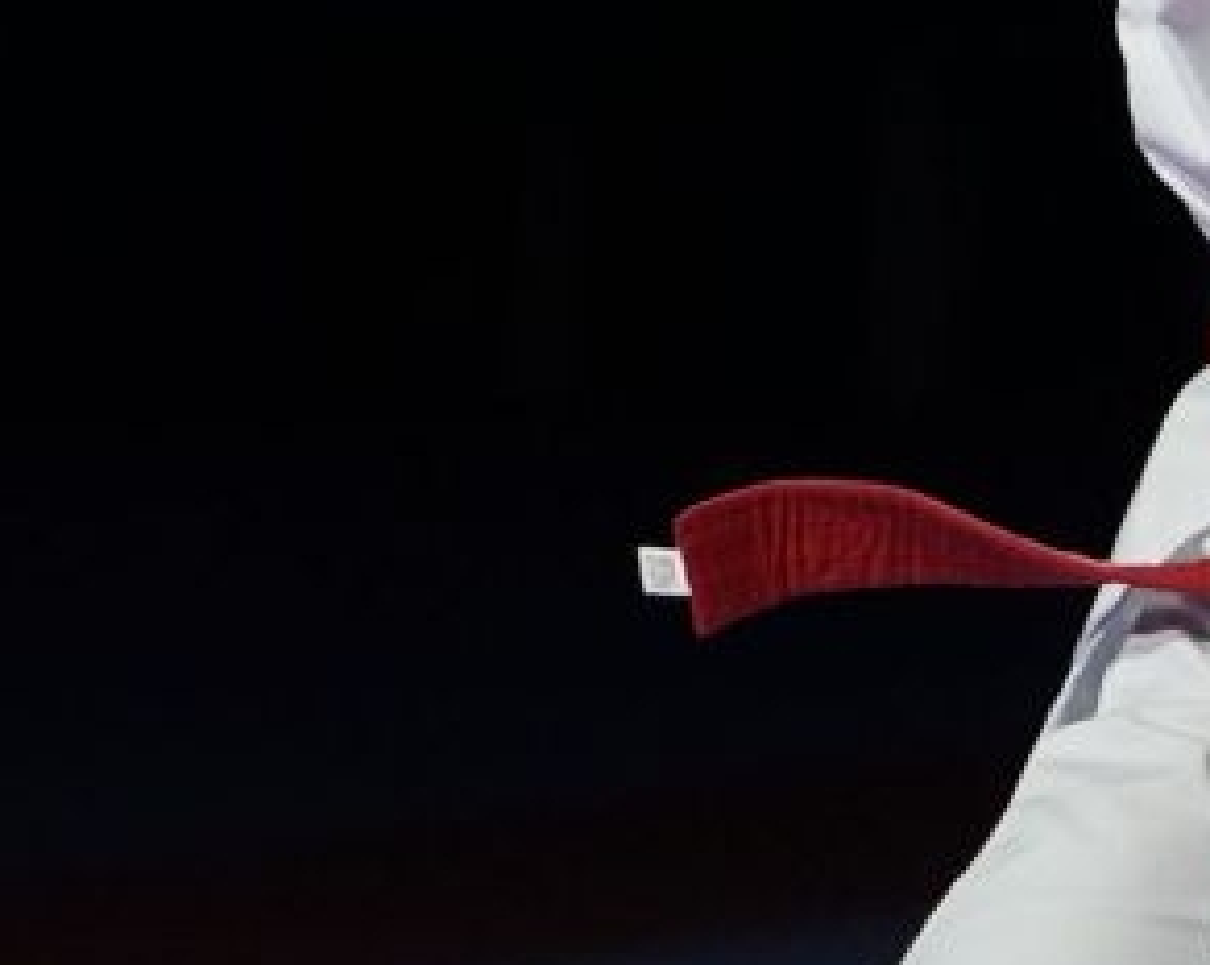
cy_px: 25
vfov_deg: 2.6
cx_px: 278
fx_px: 21537
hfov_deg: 3.2
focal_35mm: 602
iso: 1000
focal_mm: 104
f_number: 2.8
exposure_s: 1/1000
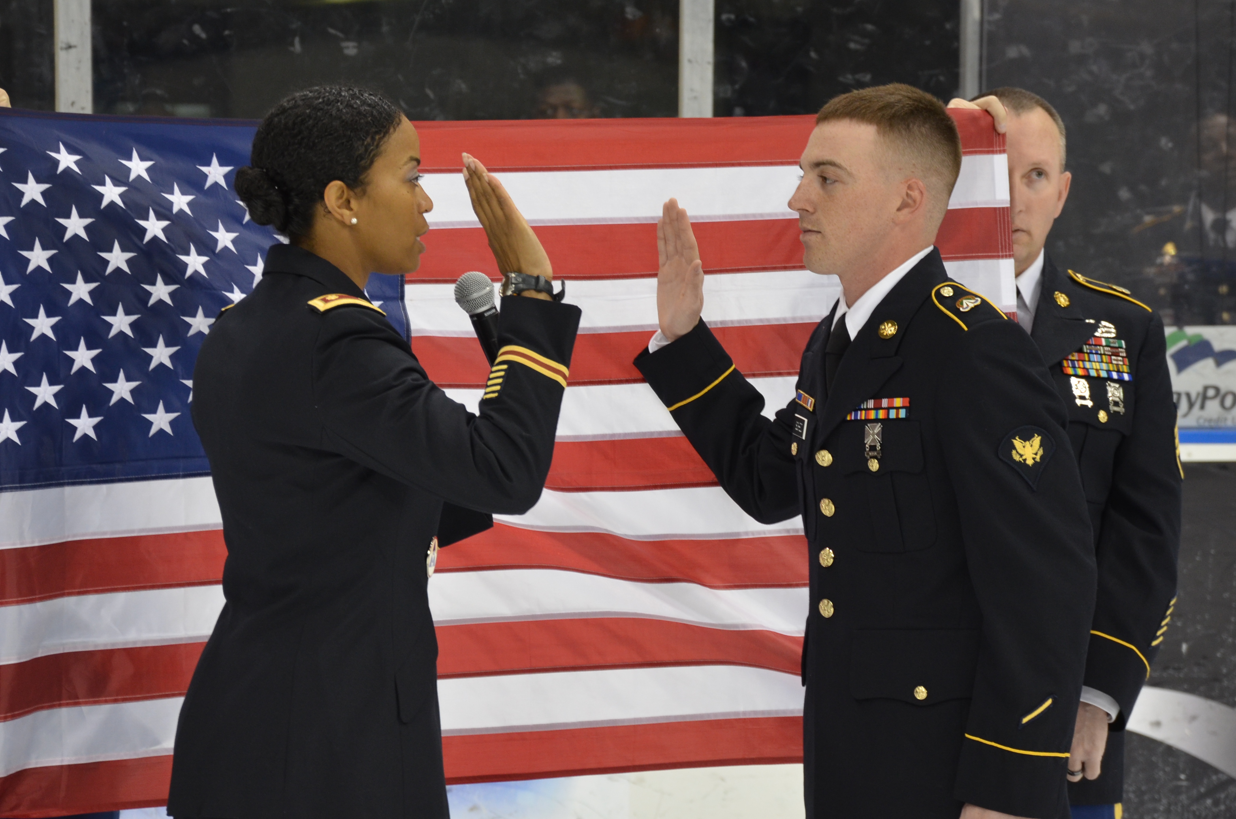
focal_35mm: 163
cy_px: 402
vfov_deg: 8.4
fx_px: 5585
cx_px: 560
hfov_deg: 12.6
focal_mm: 92
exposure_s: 1/60
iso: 640
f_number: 5.6
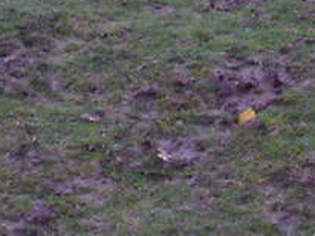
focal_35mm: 280
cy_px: -352
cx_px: 54
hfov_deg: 7.1
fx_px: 2545
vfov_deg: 5.1
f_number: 3.5
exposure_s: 1/50
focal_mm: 6.3
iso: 100
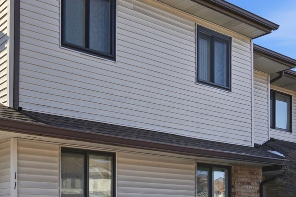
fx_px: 378
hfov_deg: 39.3
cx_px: 23
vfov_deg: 28.6
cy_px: 156
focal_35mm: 46
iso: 250
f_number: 9
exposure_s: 1/1600
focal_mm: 20
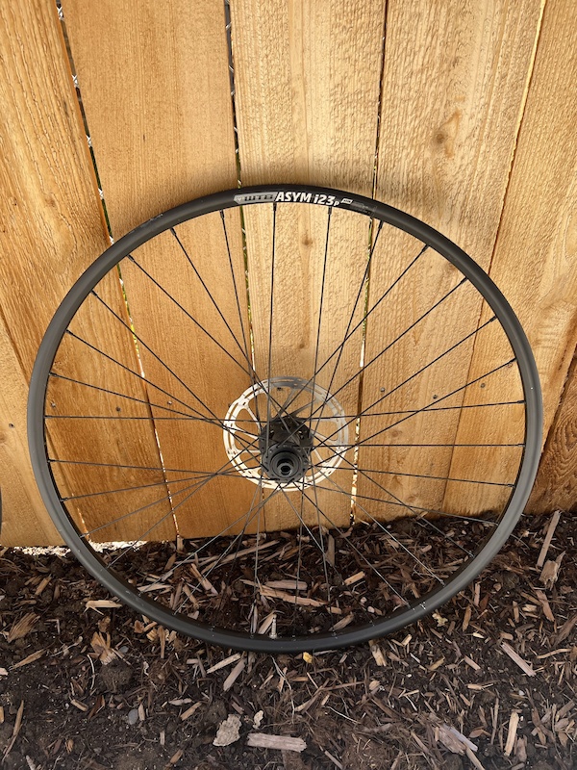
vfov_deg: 67.3
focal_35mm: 26
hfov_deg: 53.1
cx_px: 288
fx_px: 578
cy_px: 385
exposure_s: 1/753
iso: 50
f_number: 1.5
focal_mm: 5.7
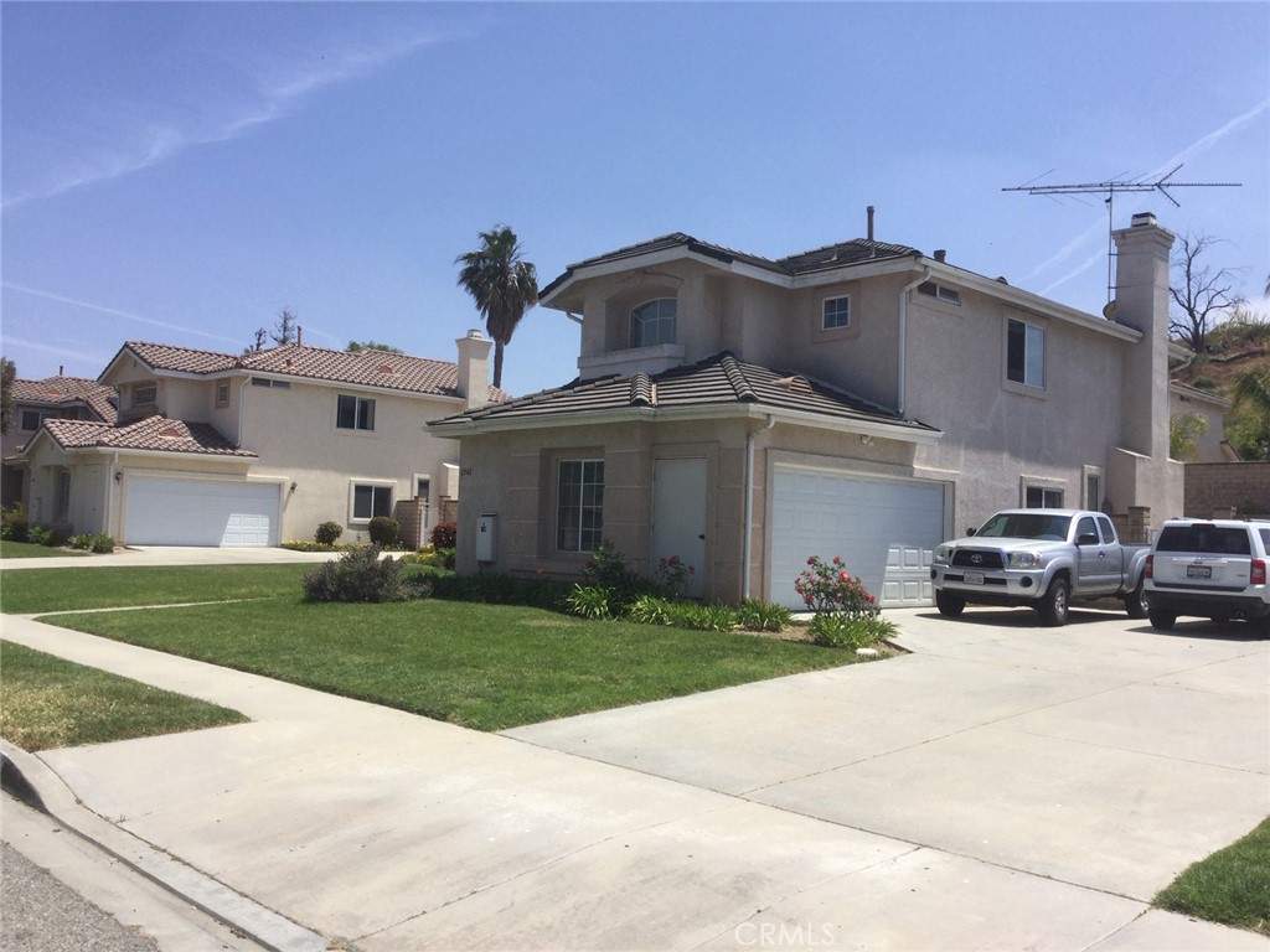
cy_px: 476
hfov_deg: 58.4
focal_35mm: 31
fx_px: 1137
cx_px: 635
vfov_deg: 45.4
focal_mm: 3.3
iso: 25
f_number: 2.4
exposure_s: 1/1664
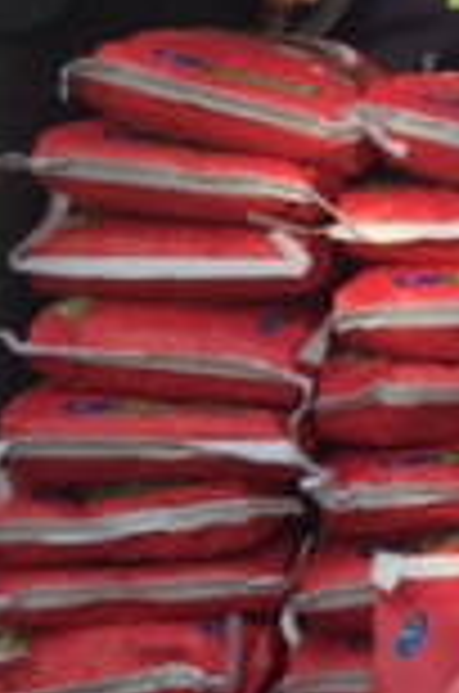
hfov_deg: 12.0
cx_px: 693
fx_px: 2075
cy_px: -68
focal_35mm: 108
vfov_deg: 18.3
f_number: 2.2
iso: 25
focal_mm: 4.15
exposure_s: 1/818
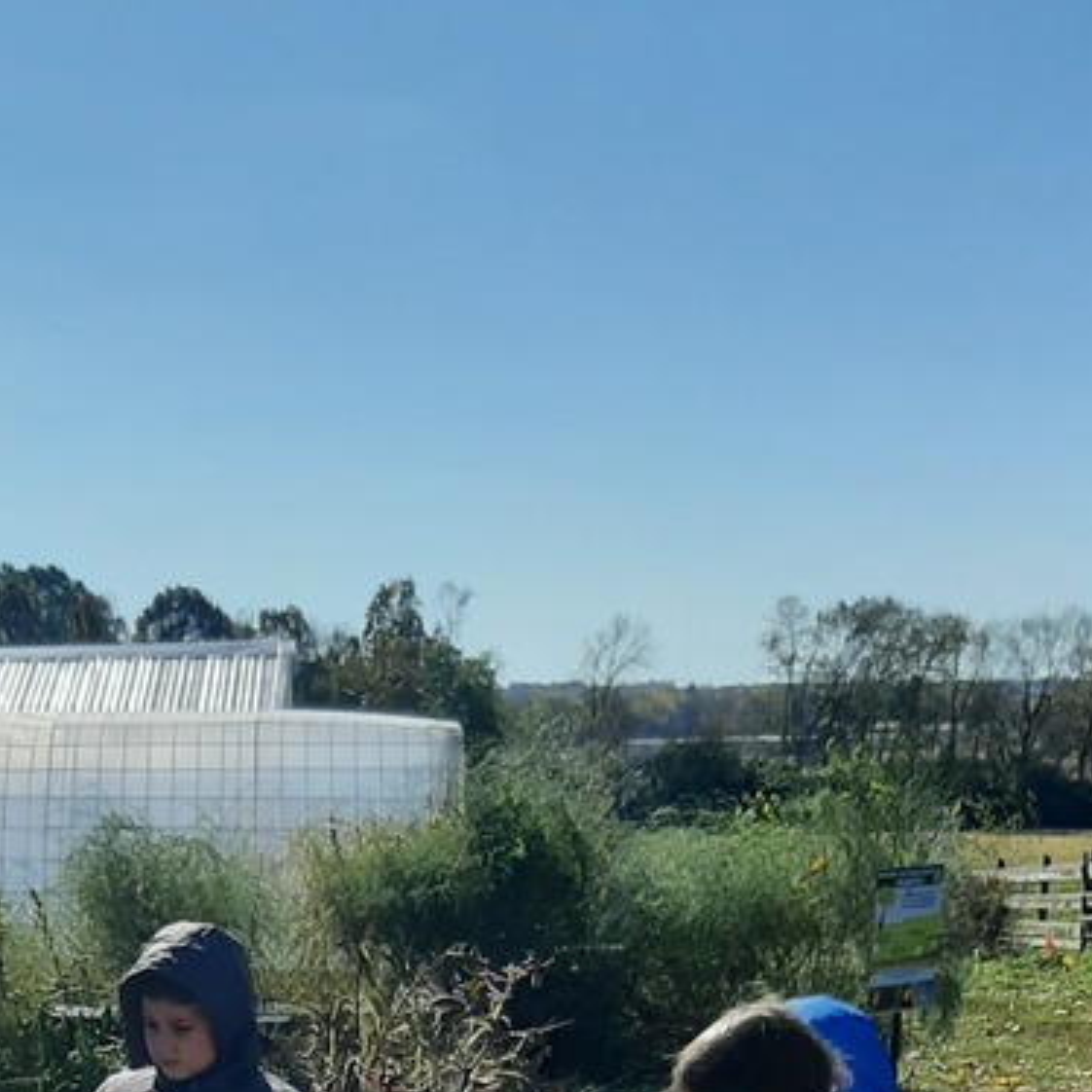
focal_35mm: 63
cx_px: 272
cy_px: 1413
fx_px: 2248
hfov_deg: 26.9
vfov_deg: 24.0
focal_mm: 3.93
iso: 40
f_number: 1.7
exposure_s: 1/3436
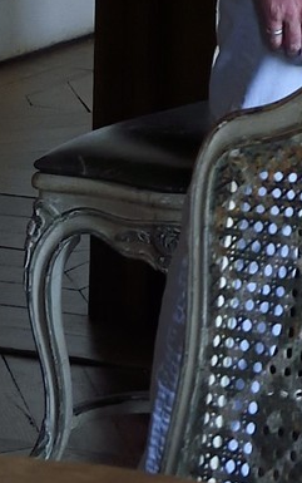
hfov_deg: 4.8
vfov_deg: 7.1
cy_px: -877
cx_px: 813
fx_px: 3512
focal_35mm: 267
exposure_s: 1/50
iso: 1600
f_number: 8
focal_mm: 42
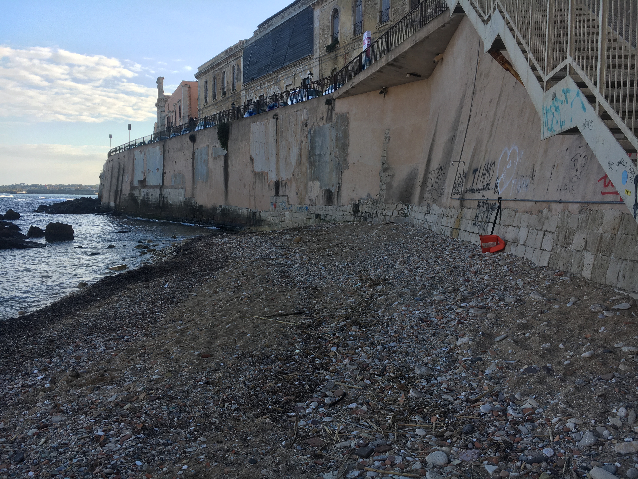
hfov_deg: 61.7
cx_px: 319
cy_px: 240
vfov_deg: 48.2
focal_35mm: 29
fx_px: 534
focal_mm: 4.15
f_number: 2.2
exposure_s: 1/591
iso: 25
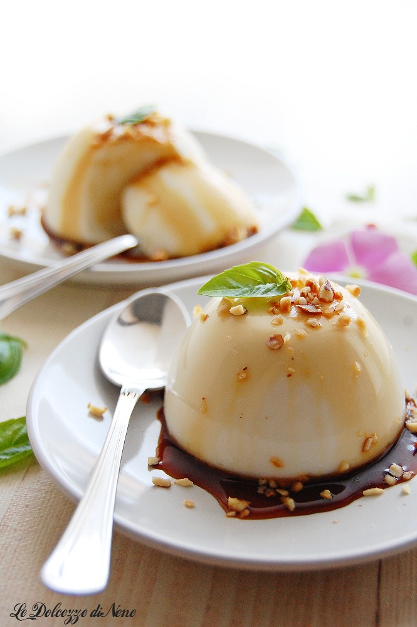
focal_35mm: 68
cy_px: 314
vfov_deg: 29.9
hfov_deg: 20.1
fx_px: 1175
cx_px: 208
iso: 720
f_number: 5.3
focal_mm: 45
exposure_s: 1/60
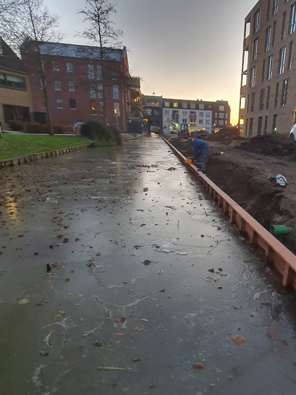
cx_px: 214
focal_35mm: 22
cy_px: 209
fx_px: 251
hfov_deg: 58.6
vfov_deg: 76.3
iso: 200
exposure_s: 1/50
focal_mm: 1.8
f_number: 2.2
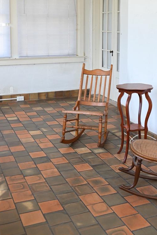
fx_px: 320
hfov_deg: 27.5
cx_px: 93
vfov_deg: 39.6
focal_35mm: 49
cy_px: 69
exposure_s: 1/200
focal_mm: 24
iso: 800
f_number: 5
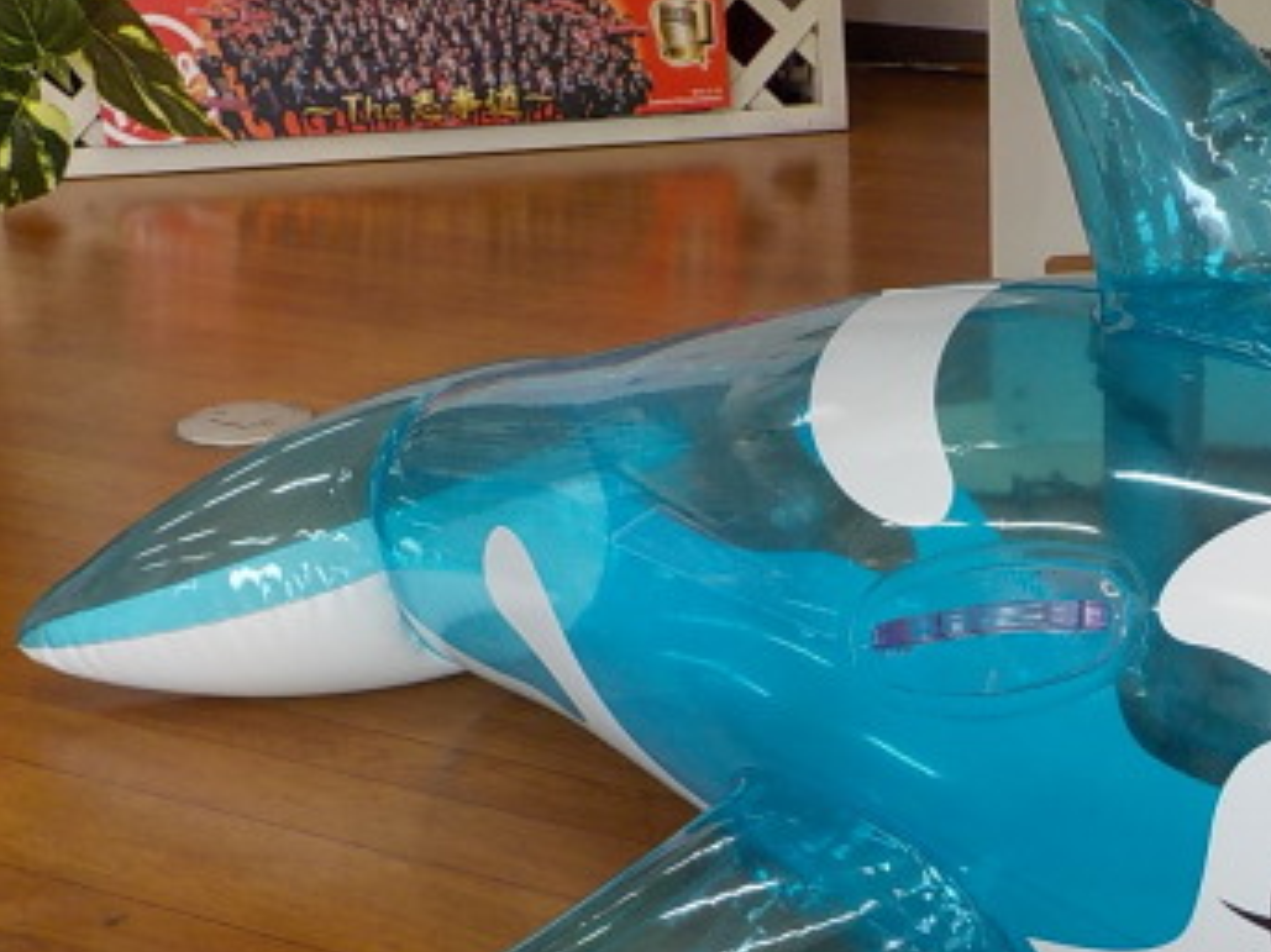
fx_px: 2055
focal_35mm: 56
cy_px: 659
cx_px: 1060
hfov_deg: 33.1
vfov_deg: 25.9
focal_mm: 4.1
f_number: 3.3
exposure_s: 1/100
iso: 125
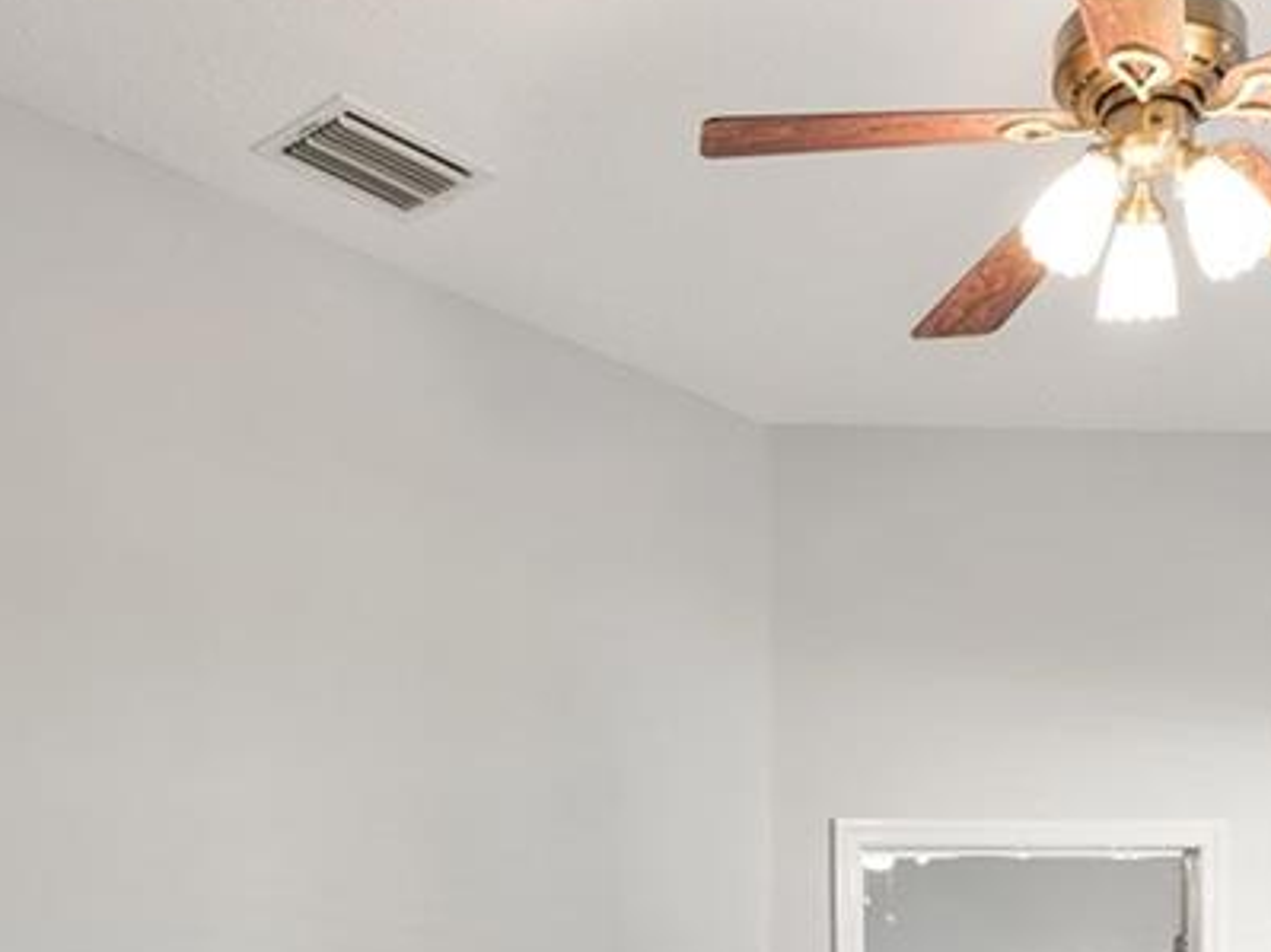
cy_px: 1242
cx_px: 755
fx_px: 1982
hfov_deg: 35.4
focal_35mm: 54
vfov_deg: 23.8
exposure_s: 1/1.25
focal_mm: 14
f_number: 6.3
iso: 100
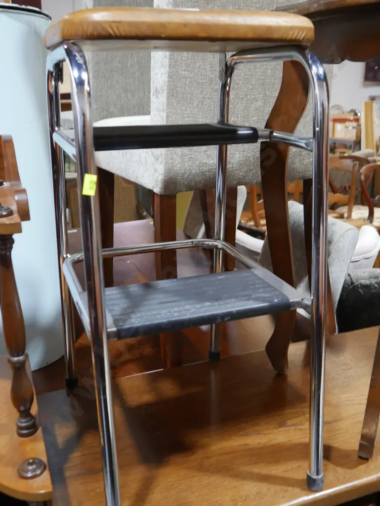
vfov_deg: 49.0
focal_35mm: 38
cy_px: 253
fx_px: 556
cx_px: 190
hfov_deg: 37.8
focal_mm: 19
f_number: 4.1
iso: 640
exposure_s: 1/60
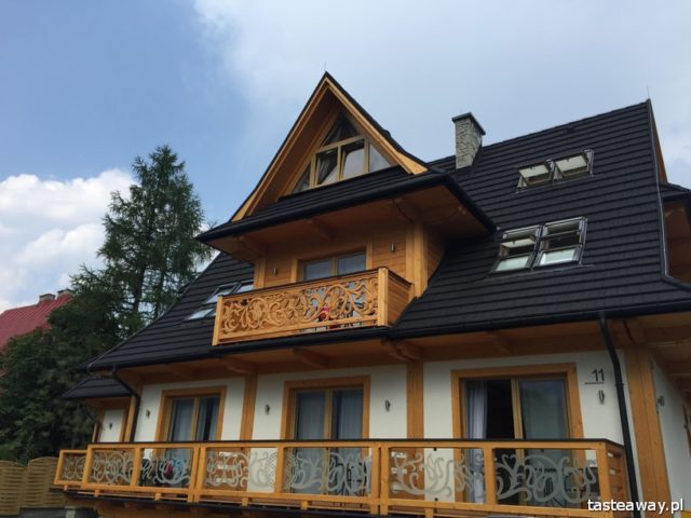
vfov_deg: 48.2
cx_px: 346
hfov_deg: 61.7
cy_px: 259
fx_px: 579
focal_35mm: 29
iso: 32
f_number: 2.2
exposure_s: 1/1647
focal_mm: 4.15
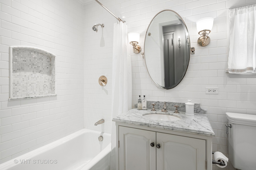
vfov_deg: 67.3
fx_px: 128
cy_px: 85
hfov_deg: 90.0
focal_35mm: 18
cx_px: 128
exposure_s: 1/1.43
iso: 200
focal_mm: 18
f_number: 8
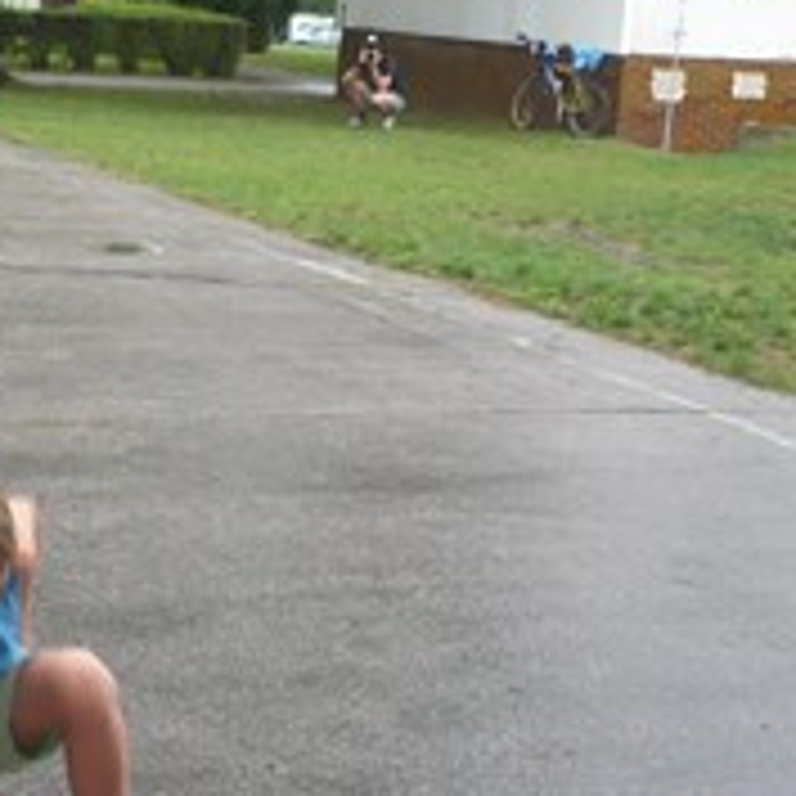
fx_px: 2185
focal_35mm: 84
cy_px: 652
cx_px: 22
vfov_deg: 20.4
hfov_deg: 20.1
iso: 200
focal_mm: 5.8
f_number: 2.8
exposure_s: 1/50
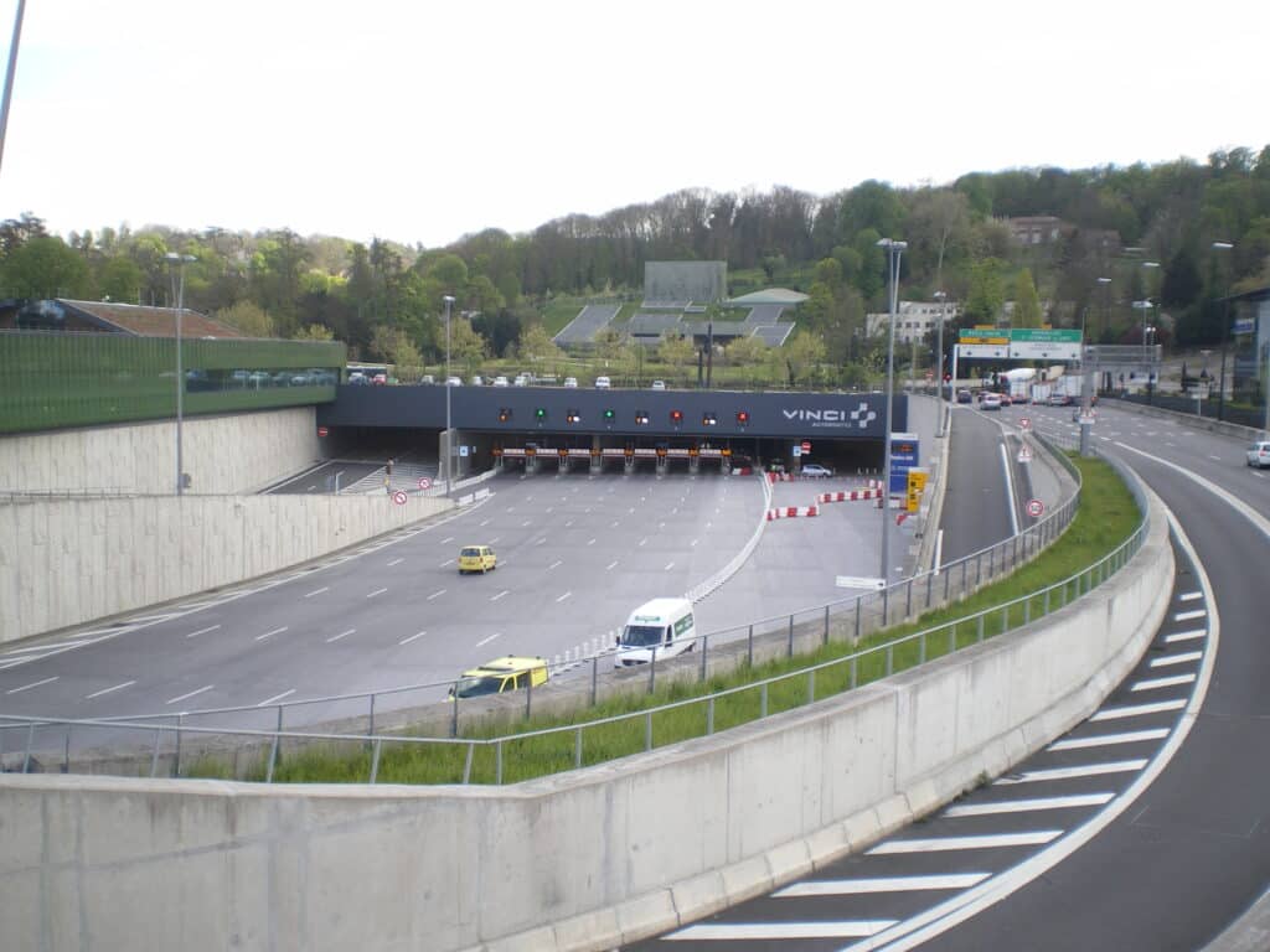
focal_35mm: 42
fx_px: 1541
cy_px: 476
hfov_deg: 44.8
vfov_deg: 34.3
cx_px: 635
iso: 50
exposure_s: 1/125
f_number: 4.9
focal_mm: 7.4
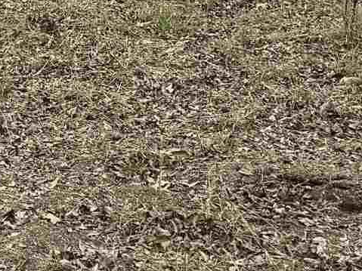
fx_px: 1610
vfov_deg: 9.1
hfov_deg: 12.3
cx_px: -144
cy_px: -236
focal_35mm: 154
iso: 80
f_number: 1.78
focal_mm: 6.76
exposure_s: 1/1139
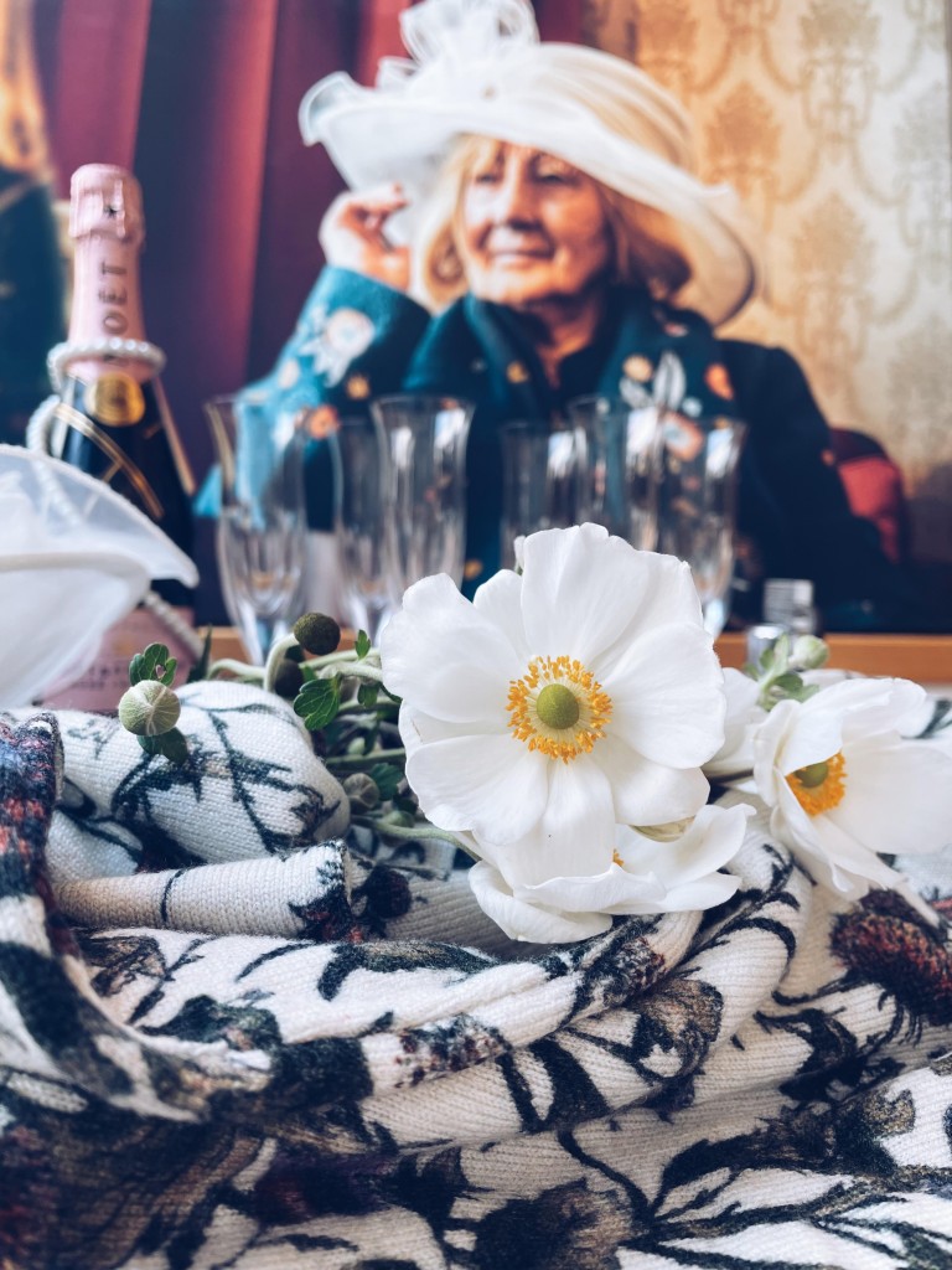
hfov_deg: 53.1
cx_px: 476
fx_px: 953
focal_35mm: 26
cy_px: 635
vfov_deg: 67.3
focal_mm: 4.2
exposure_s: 1/100
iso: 40
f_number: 1.6
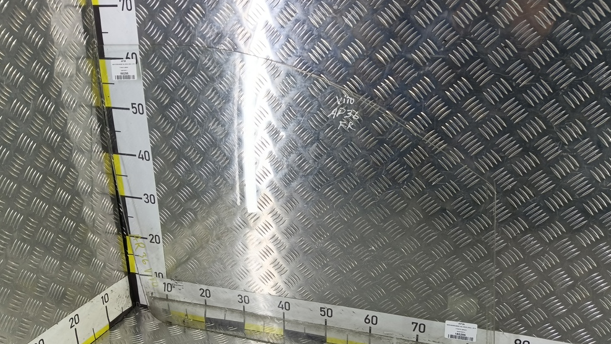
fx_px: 421
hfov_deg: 71.9
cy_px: 226
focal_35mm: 26
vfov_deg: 43.8
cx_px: 301
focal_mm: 4.11
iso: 109
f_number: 1.6
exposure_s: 1/50
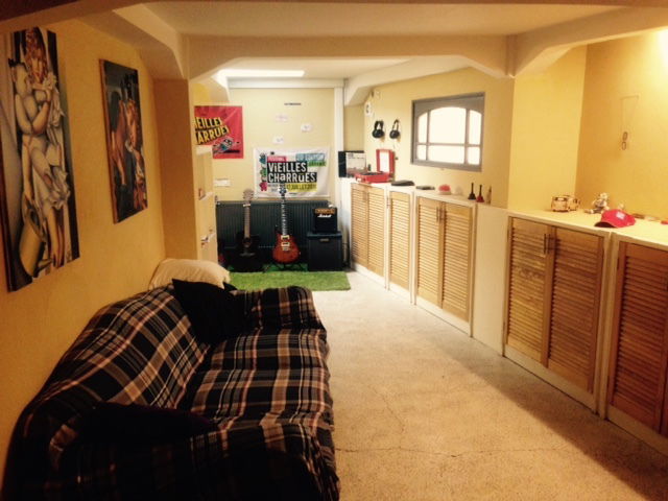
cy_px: 250
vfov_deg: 42.9
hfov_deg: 55.4
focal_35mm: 33
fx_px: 637
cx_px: 334
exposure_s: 1/20
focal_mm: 4.12
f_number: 2.4
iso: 160
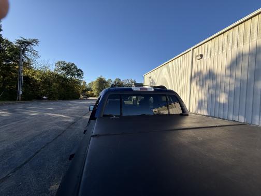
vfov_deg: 85.7
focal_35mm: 14
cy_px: 98
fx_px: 106
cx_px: 130
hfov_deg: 102.1
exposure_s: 1/1211
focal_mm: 2.22
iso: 50
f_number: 2.2
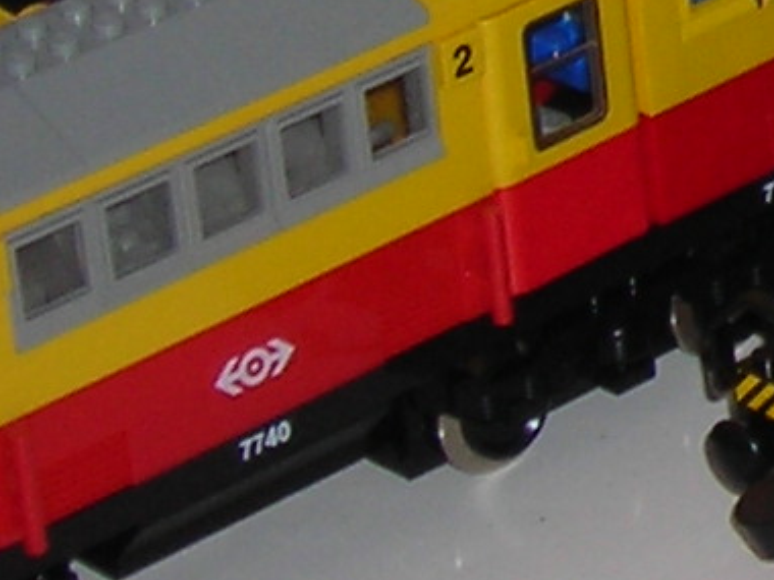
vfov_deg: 5.6
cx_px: 1856
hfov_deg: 7.2
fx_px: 5791
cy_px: -505
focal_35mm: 259
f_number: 6.4
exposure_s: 1/60.1
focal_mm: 6.3
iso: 58
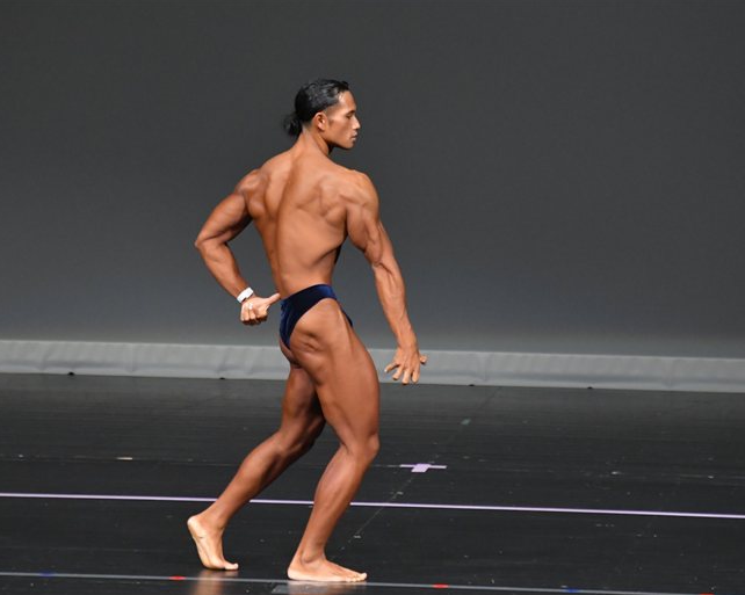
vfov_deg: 4.0
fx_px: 8617
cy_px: 298
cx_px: 350
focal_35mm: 391
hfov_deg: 5.0
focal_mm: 230
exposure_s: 1/400
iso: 4000
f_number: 5.6
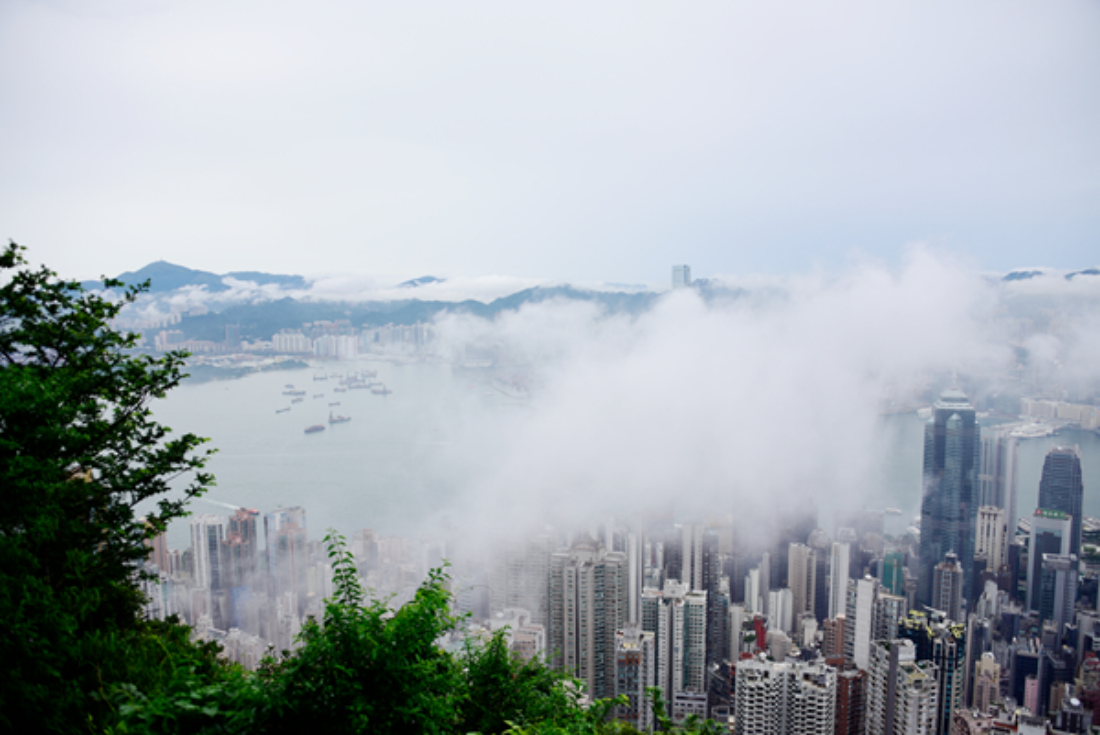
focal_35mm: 28
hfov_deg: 65.4
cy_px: 368
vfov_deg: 46.5
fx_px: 856
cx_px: 550
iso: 100
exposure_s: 1/800
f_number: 3.5
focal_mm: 28
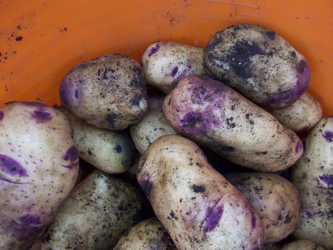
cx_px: 166
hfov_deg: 54.0
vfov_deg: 41.8
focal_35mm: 34
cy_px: 125
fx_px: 327
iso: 176
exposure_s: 1/128
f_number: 2.8
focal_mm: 5.7
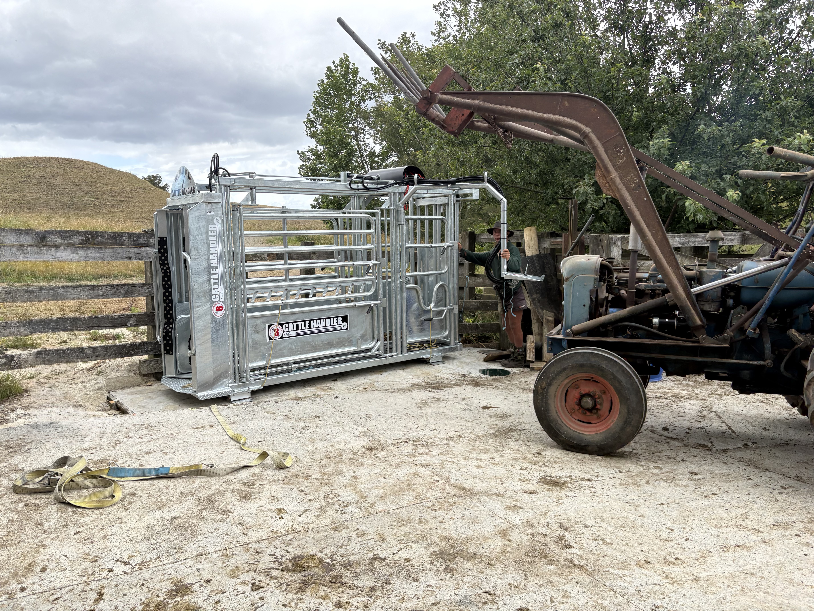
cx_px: 407
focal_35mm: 26
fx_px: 611
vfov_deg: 53.1
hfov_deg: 67.3
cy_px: 306
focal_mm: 5.96
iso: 50
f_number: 1.6
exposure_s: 1/1135
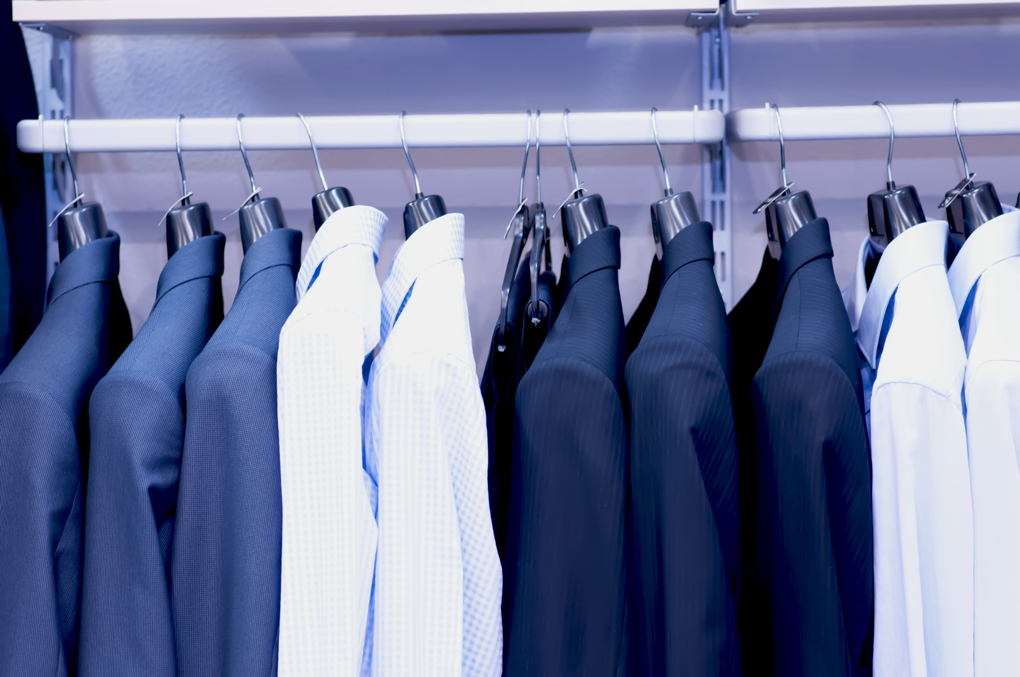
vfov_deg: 10.7
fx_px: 3608
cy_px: 338
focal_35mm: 128
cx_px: 510
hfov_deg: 16.1
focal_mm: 85
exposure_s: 1/50
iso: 500
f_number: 3.2
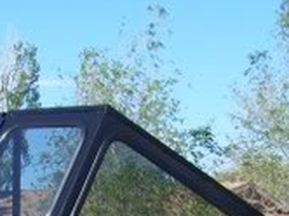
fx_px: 1451
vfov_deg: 8.3
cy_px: 329
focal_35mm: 174
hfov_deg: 11.4
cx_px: 104
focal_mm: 5.85
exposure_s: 1/800
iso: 66
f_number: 2.8
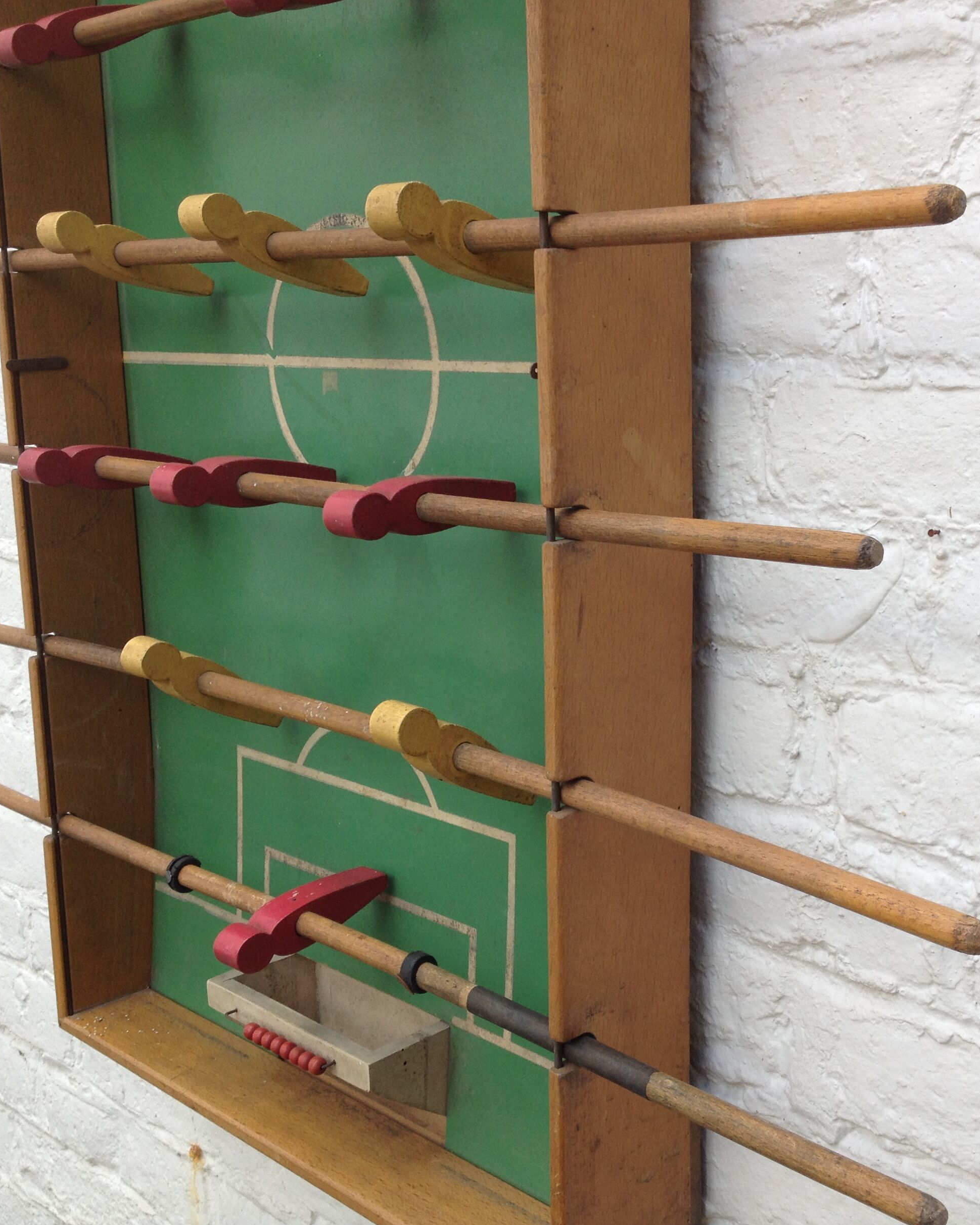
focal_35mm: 46
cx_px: 627
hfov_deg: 32.6
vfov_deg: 40.3
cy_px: 617
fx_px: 1668
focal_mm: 4.28
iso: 50
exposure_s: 1/224
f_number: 2.4
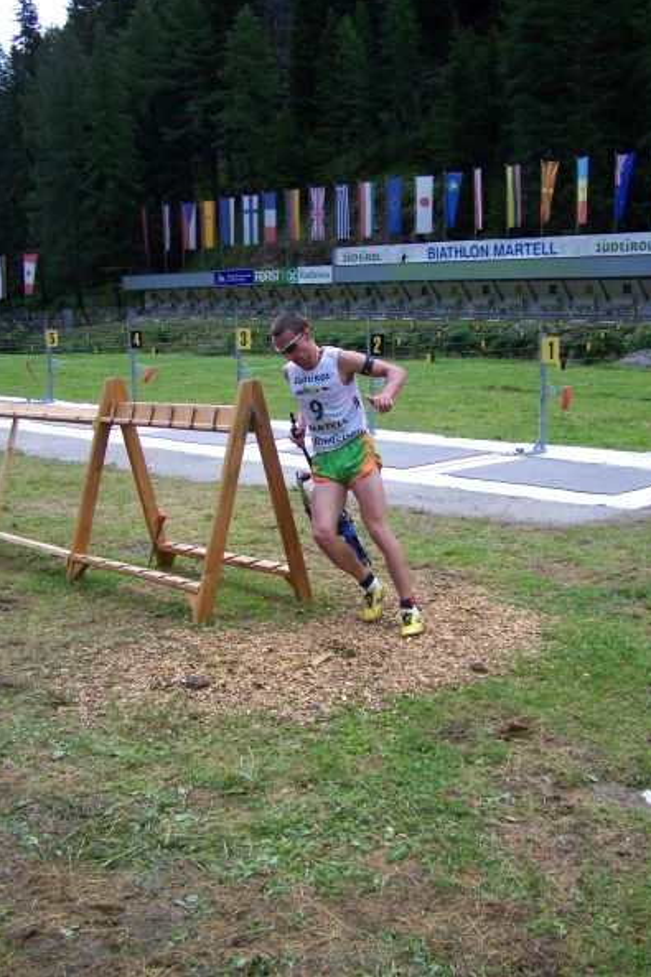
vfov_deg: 48.5
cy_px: 484
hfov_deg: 33.4
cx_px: 358
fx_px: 1086
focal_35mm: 40
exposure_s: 1/800
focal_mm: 6.3
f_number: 2.8
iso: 160
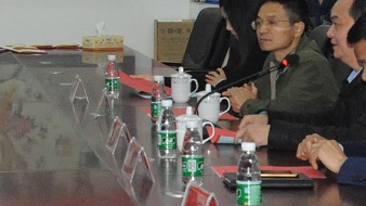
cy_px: -43
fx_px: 1766
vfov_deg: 6.6
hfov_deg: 11.7
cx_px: -31
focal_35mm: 182
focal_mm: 46
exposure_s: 1/320
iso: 6400
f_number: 8
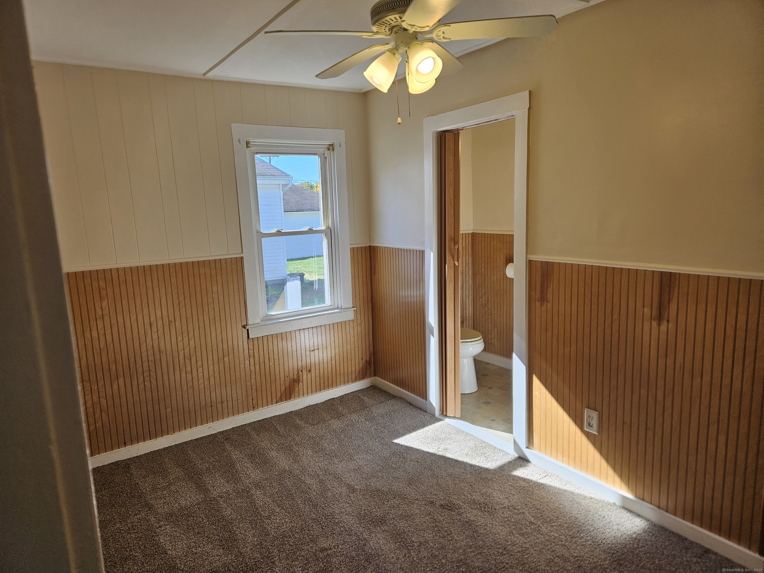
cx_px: 382
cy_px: 286
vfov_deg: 58.9
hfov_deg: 73.9
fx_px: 508
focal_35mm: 23
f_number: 1.8
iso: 25
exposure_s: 1/147
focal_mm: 5.4
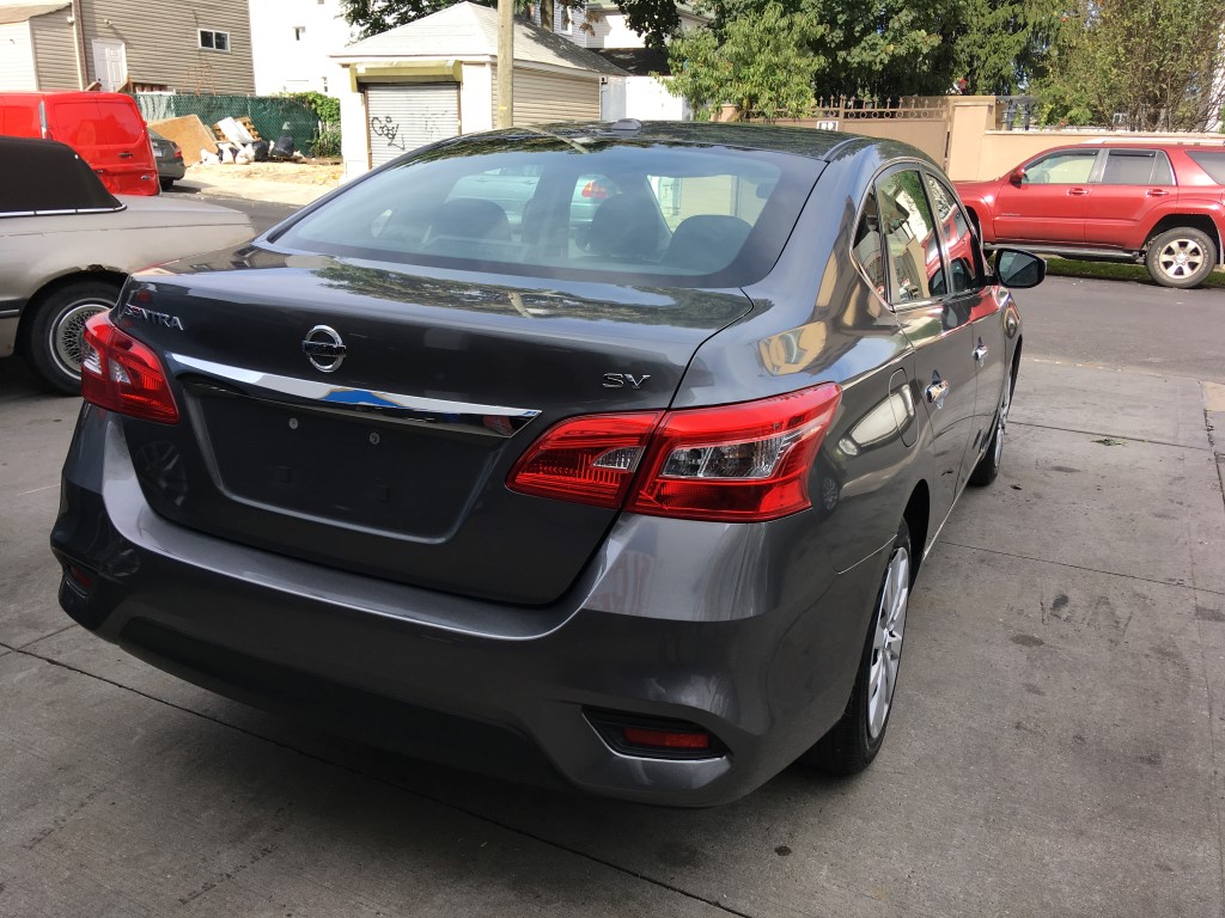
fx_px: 1026
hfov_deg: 61.7
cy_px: 459
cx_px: 612
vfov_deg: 48.2
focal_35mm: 29
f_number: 2.2
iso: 25
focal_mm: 4.15
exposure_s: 1/545
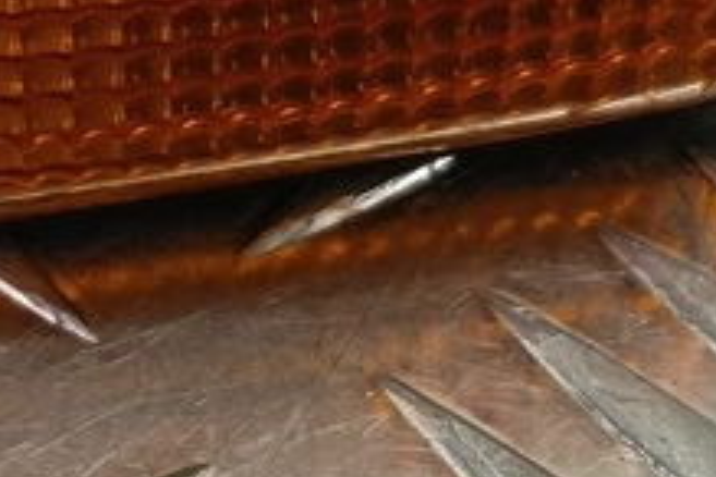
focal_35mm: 112
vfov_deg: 11.9
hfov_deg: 17.9
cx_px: 49
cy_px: -134
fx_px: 2227
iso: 123
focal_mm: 4.11
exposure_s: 1/50
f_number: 1.6
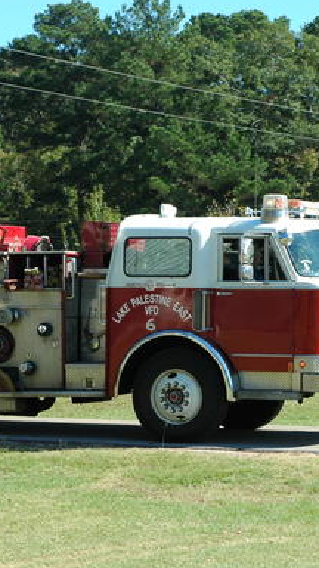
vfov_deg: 18.6
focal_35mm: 115
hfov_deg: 10.5
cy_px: 283
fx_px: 1733
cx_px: 75
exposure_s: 1/320
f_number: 10
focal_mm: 44
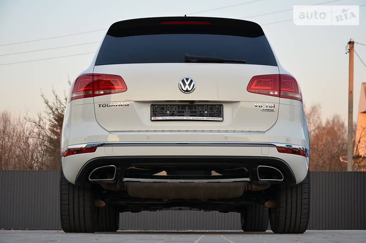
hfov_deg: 23.4
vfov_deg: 15.6
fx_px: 883
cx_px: 183
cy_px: 122
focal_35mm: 87
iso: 250
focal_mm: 58
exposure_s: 1/125
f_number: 5.6
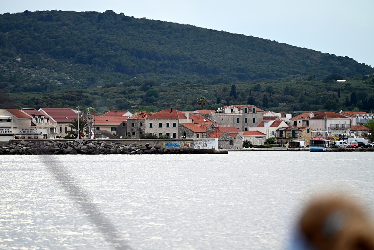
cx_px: 187
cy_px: 125
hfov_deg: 8.6
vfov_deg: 5.7
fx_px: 2494
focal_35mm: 240
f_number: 5.6
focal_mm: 240
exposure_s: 1/800
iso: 400
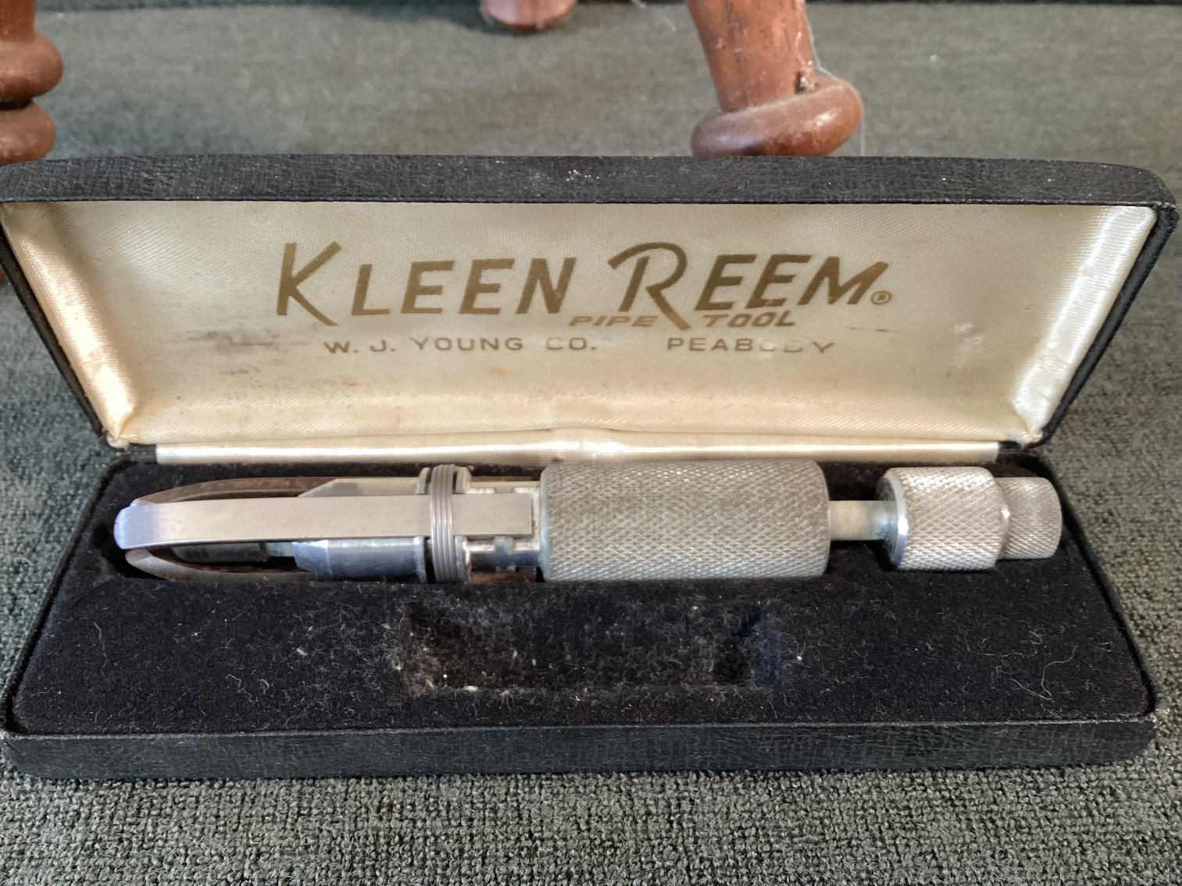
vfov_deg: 45.4
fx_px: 1059
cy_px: 443
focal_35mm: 31
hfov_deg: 58.3
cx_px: 591
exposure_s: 1/60
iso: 200
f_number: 2.4
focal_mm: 3.3
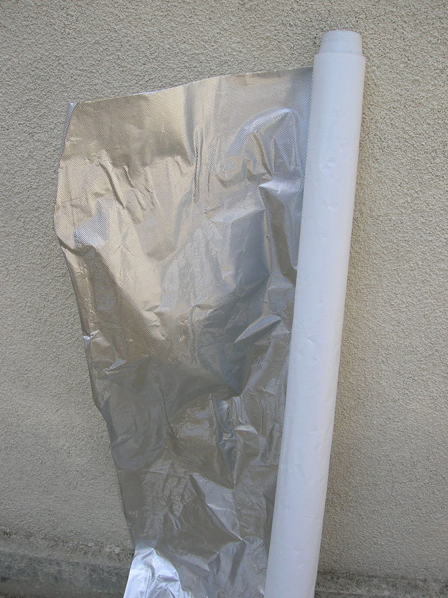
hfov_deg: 41.7
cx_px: 224
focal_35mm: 34
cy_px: 299
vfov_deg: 54.0
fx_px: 588
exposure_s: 1/217
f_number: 4.9
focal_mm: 5.7
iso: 50
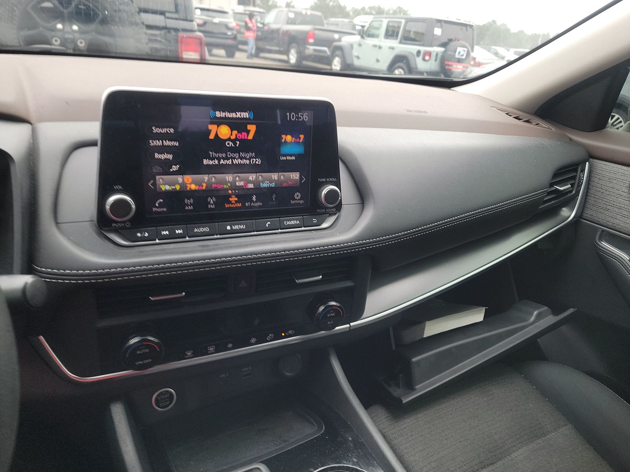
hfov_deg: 71.6
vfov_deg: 56.8
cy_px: 236
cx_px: 315
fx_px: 437
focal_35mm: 24
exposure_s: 1/59
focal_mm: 6.7
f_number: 1.8
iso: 68
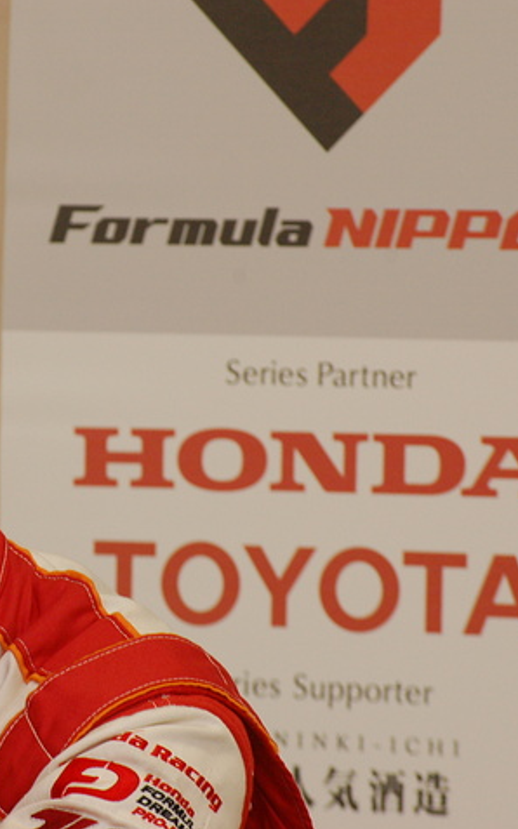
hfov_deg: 2.8
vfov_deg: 4.5
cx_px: -24
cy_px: 414
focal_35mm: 462
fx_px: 10439
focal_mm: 200
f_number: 8
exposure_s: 1/60
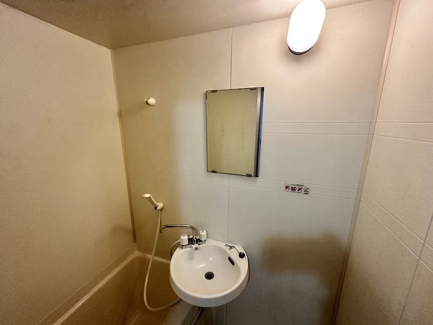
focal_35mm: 14
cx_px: 216
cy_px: 162
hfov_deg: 102.1
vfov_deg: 85.7
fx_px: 175
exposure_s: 1/60
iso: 200
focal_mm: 2.22
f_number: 2.2
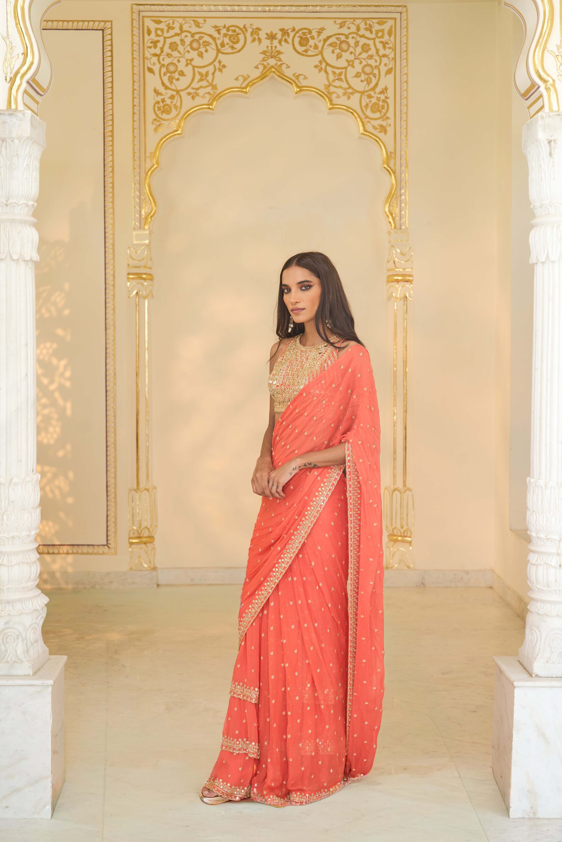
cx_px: 281
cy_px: 421
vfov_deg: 35.6
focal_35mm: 56
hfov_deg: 24.2
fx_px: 1311
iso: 200
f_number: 5.6
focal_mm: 56
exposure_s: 1/80
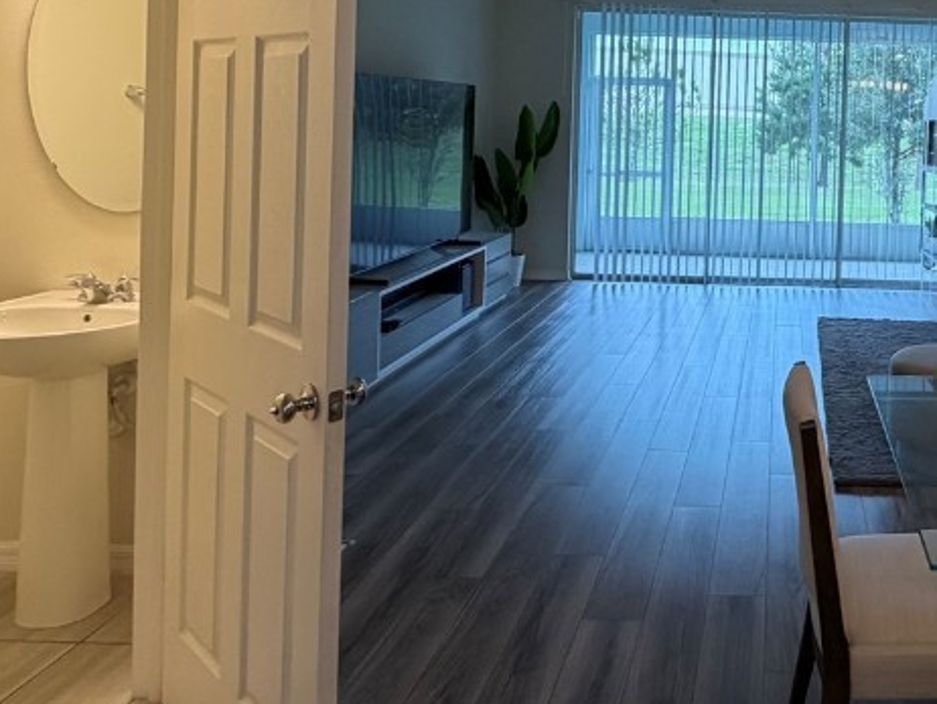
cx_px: 801
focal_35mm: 31
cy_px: 132
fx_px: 840
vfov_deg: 43.2
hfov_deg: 52.9
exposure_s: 1/120
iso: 320
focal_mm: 2.22
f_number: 2.2
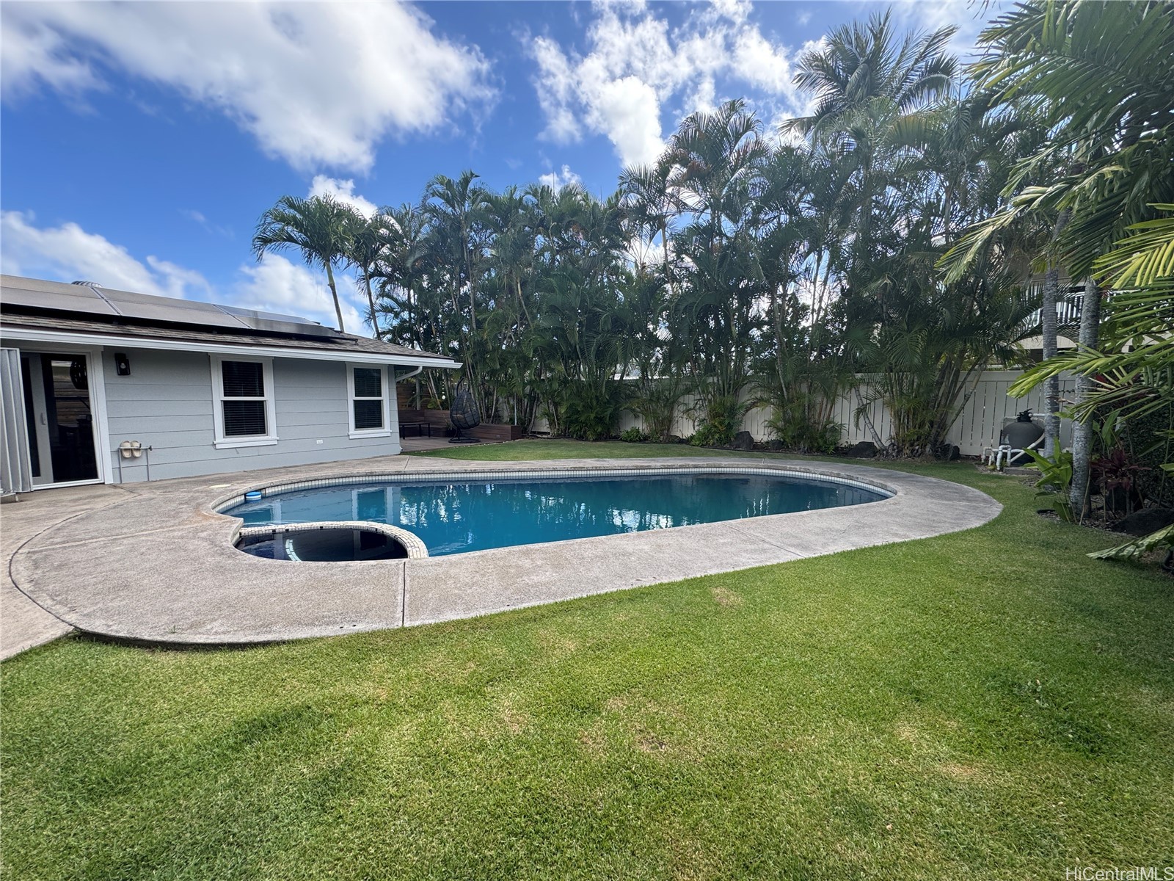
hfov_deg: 102.1
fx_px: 475
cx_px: 587
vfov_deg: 85.7
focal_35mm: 14
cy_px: 440
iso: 40
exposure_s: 1/370
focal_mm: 2.22
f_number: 2.2
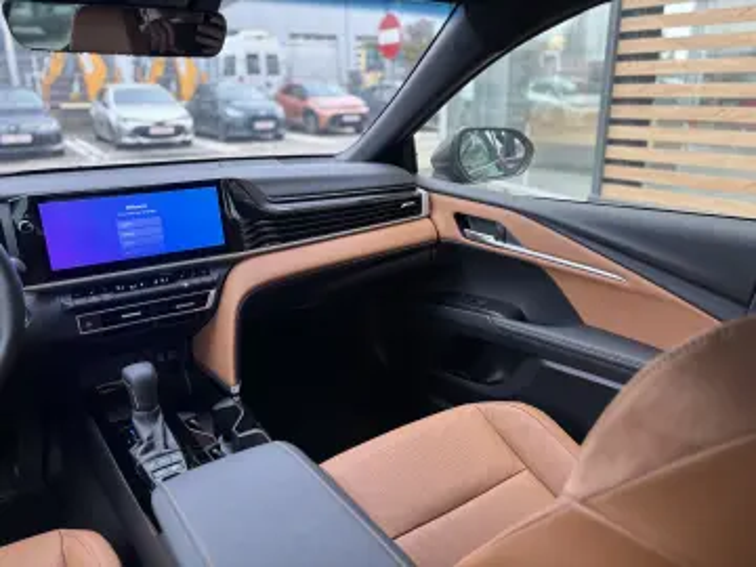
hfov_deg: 67.3
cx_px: 378
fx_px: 568
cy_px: 284
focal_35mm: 26
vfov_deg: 53.1
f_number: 1.6
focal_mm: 5.96
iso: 100
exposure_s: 1/60
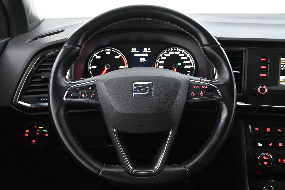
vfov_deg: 34.6
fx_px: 305
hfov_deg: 50.1
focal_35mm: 39
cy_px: 97
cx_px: 142
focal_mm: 25
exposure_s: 1/40
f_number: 4.2
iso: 7200
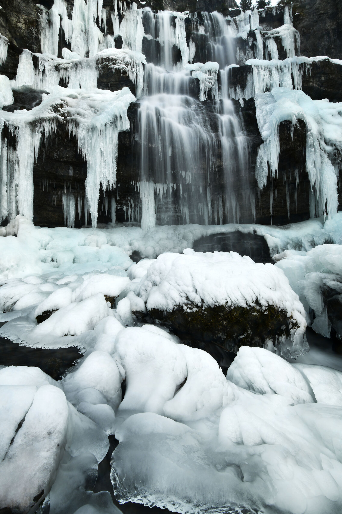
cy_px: 257
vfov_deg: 96.7
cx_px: 171
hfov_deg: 73.7
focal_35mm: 16
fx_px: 228
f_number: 18
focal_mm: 16
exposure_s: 1/1.6
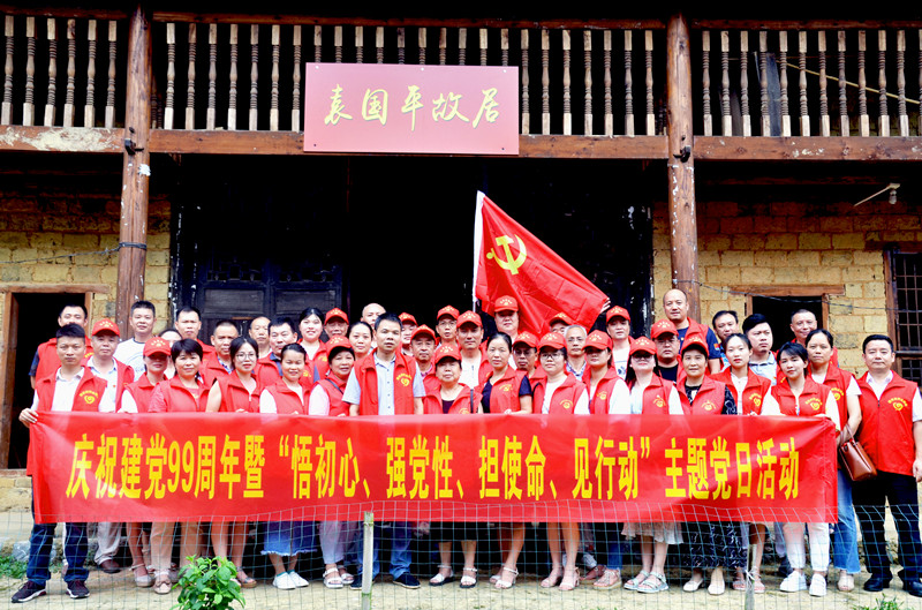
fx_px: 958
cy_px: 305
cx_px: 461
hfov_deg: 51.4
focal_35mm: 38
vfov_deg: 35.3
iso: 200
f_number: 6.3
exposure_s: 1/160
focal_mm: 25
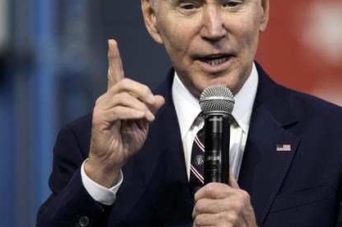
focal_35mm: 622
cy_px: 82
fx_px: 5904
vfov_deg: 2.2
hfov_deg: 3.3
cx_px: 222
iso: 1600
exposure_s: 1/400
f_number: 2.8
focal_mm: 400
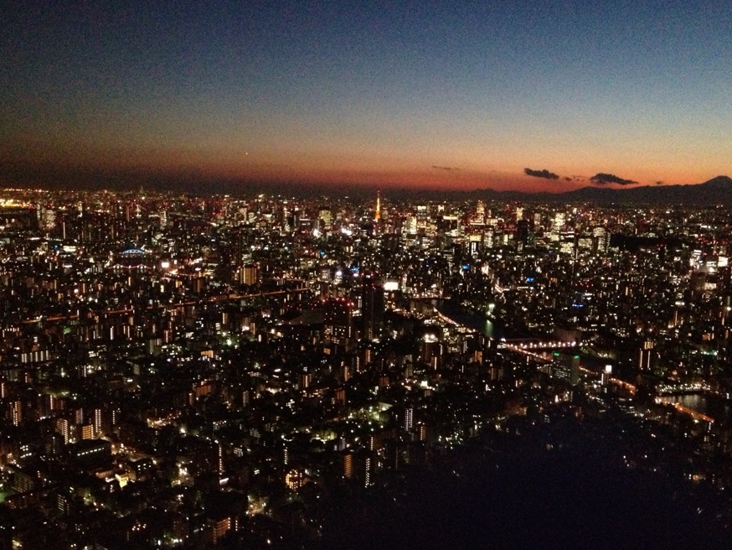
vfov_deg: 35.1
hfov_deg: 45.7
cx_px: 393
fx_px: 867
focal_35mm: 41
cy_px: 307
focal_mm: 4.28
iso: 800
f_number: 2.4
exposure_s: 1/15
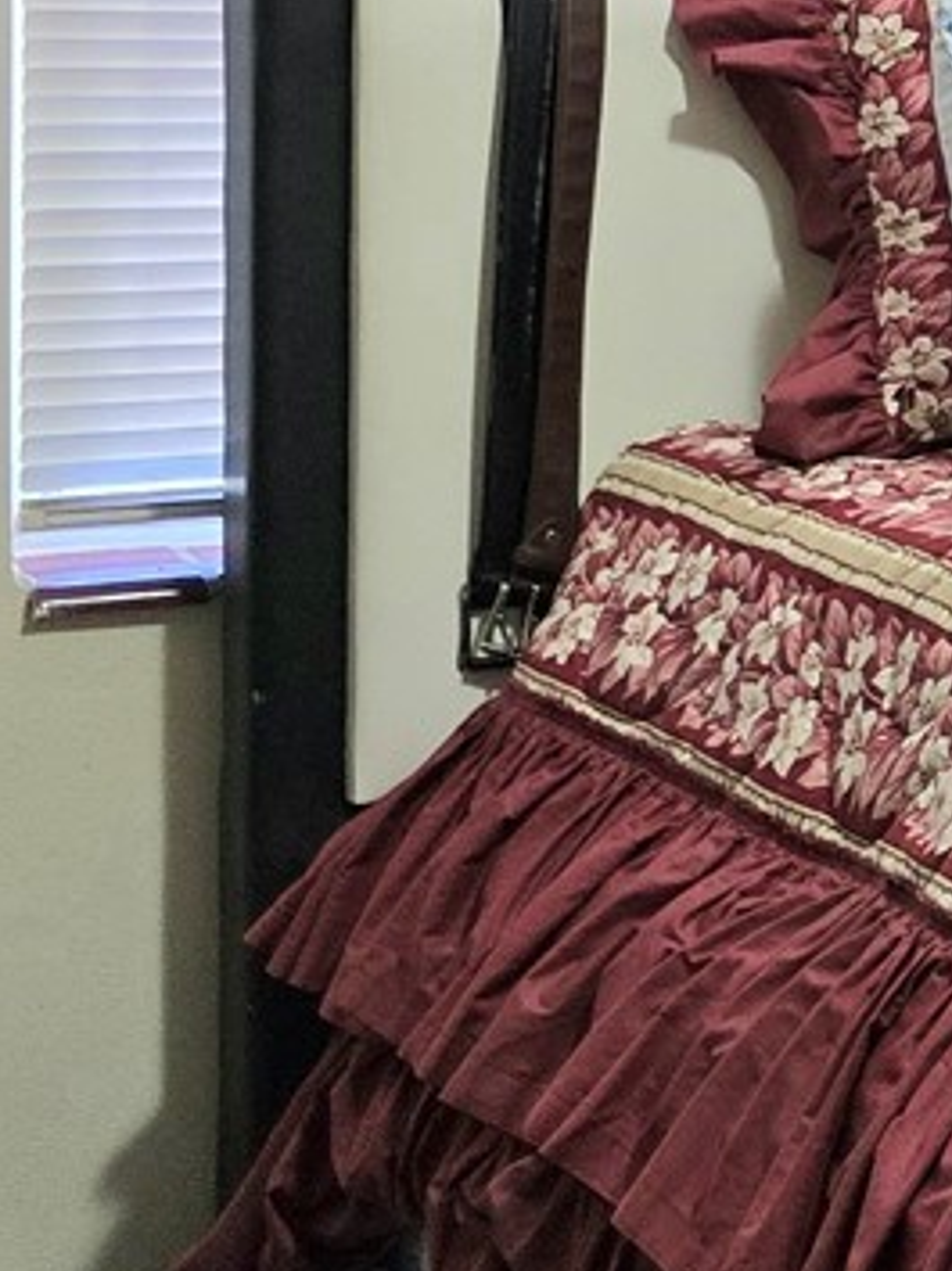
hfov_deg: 12.0
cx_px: 2112
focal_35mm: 104
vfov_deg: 18.6
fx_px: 3818
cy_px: 172
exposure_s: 1/120
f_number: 1.7
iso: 320
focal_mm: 6.3
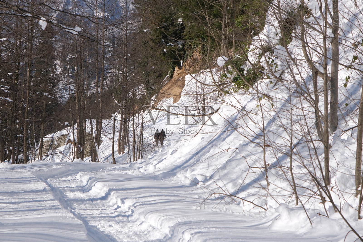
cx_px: 182
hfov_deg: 17.1
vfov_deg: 11.4
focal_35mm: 120
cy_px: 121
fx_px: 1210
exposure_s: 1/1250
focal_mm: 80
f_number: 6.4
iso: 320
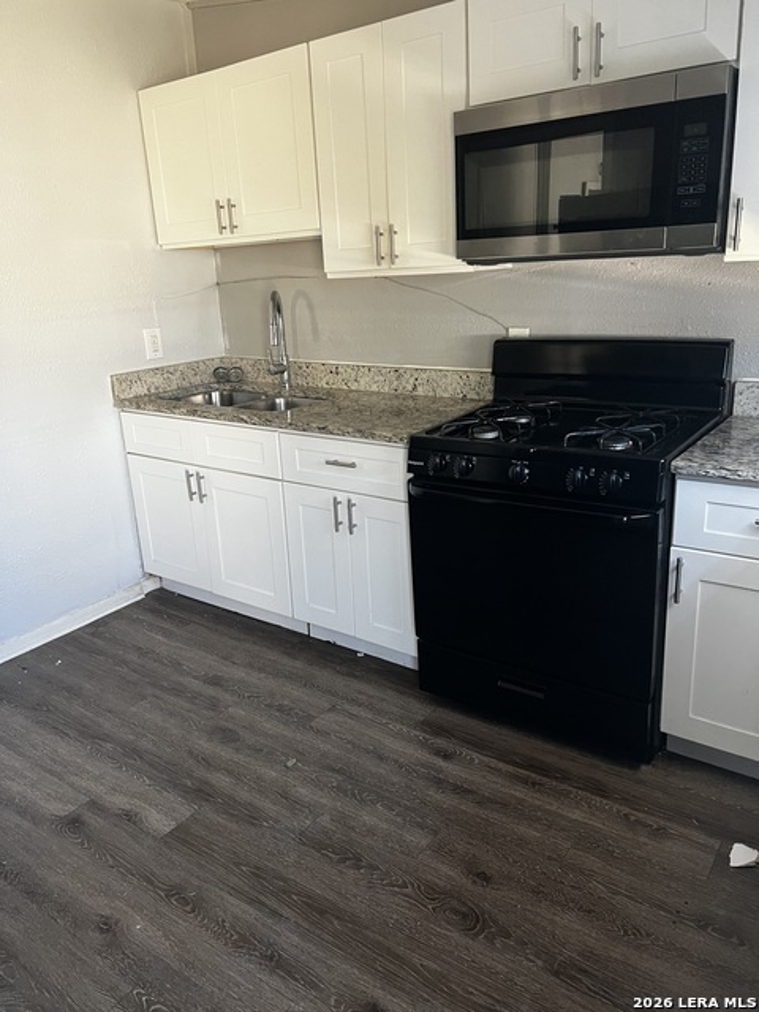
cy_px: 506
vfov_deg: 67.3
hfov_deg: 53.1
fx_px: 760
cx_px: 380
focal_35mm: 26
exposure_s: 1/60
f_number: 1.5
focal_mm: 5.7
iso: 320
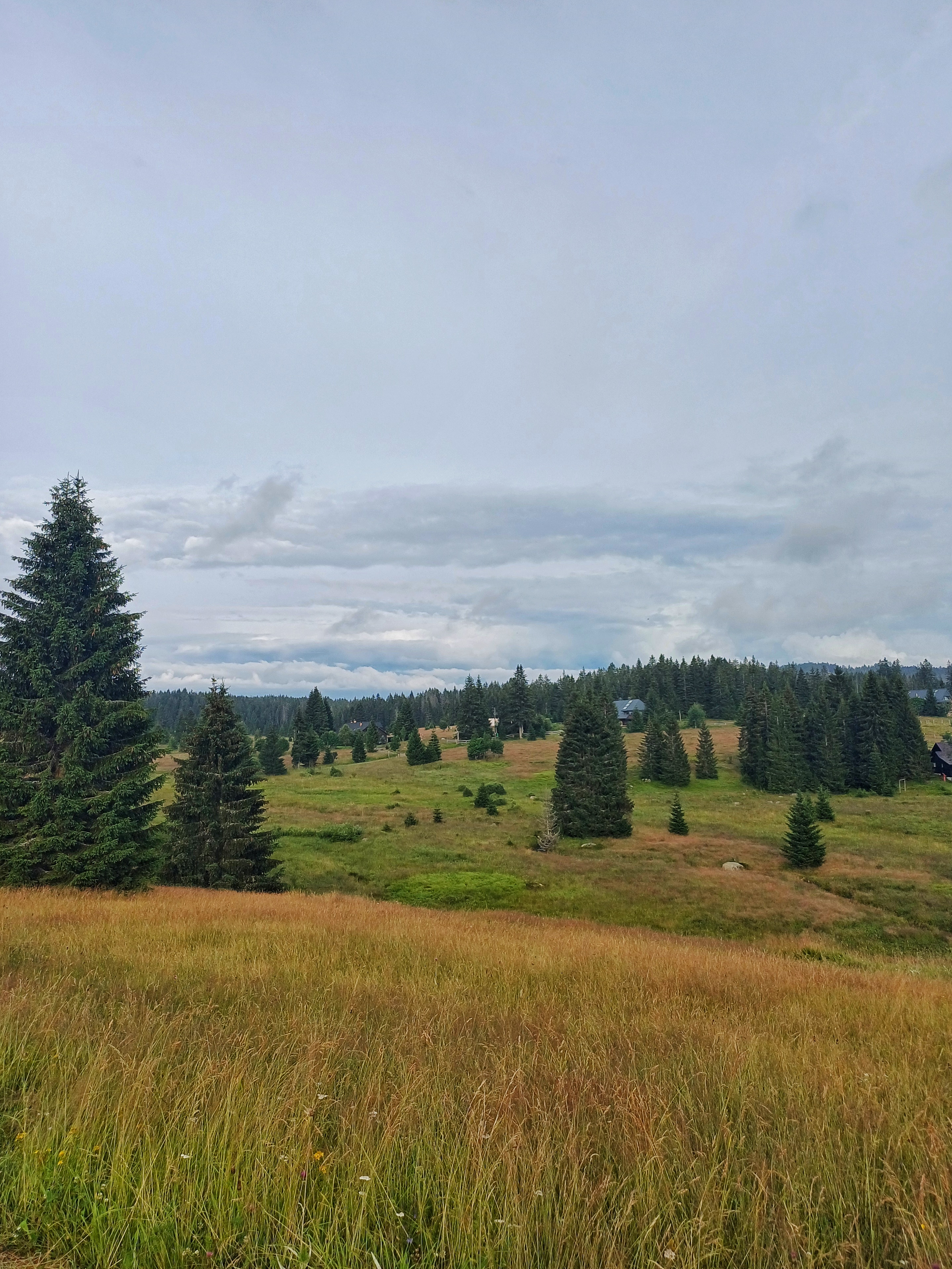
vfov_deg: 67.3
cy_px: 613
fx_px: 953
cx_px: 485
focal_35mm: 26
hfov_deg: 53.1
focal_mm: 4.65
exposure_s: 1/837
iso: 50
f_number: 1.8
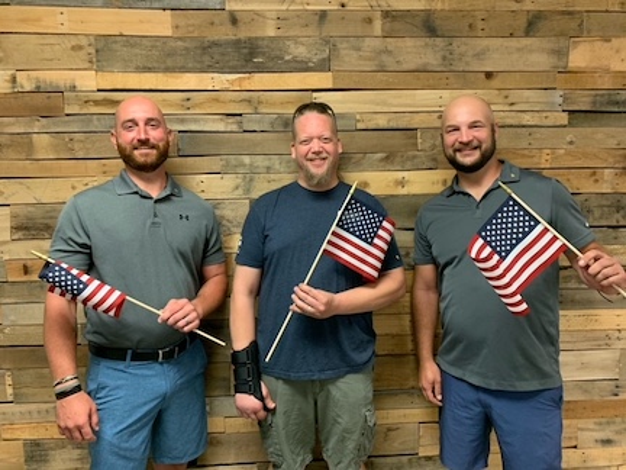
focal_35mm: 26
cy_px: 235
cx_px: 313
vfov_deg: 53.1
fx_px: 470
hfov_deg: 67.3
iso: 320
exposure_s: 1/60
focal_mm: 4.25
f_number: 1.8
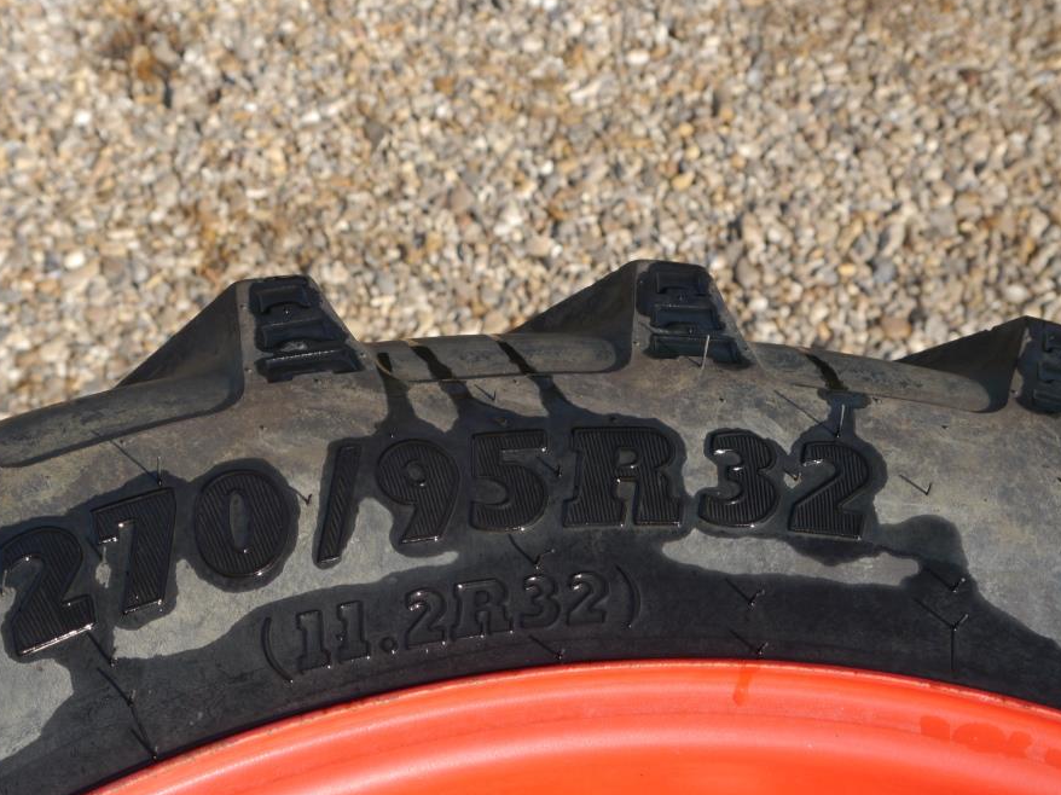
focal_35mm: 56
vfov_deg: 26.1
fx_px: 1716
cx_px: 447
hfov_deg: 34.3
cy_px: 457
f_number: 6.3
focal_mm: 24
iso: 160
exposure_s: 1/250
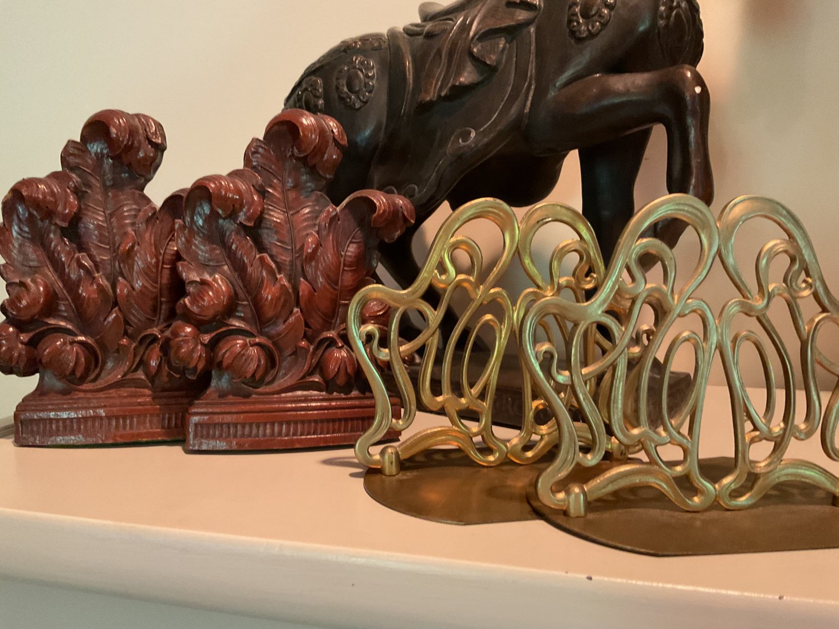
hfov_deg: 61.7
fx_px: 703
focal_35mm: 29
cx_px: 420
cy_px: 314
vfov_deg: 48.2
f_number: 1.8
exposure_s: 1/30
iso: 400
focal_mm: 3
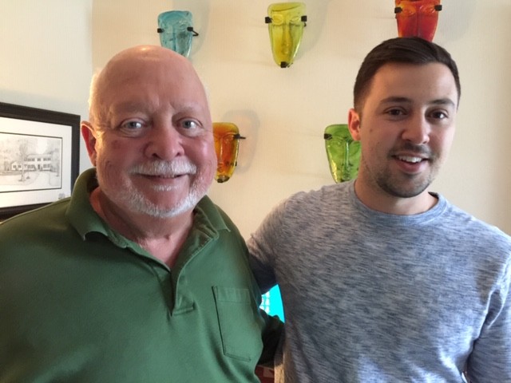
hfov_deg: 61.7
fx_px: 428
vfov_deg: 48.2
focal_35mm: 29
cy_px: 192
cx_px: 256
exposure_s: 1/4
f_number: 2.2
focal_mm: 4.15
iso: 80
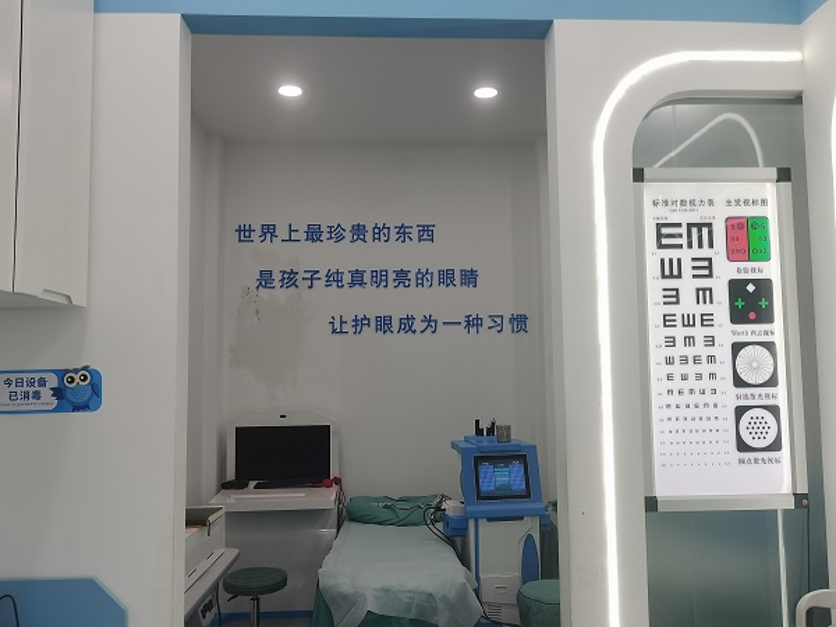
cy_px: 314
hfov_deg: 60.0
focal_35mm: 30
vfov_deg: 46.8
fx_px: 725
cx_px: 418
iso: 50
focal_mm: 5.58
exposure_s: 1/217
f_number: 1.8
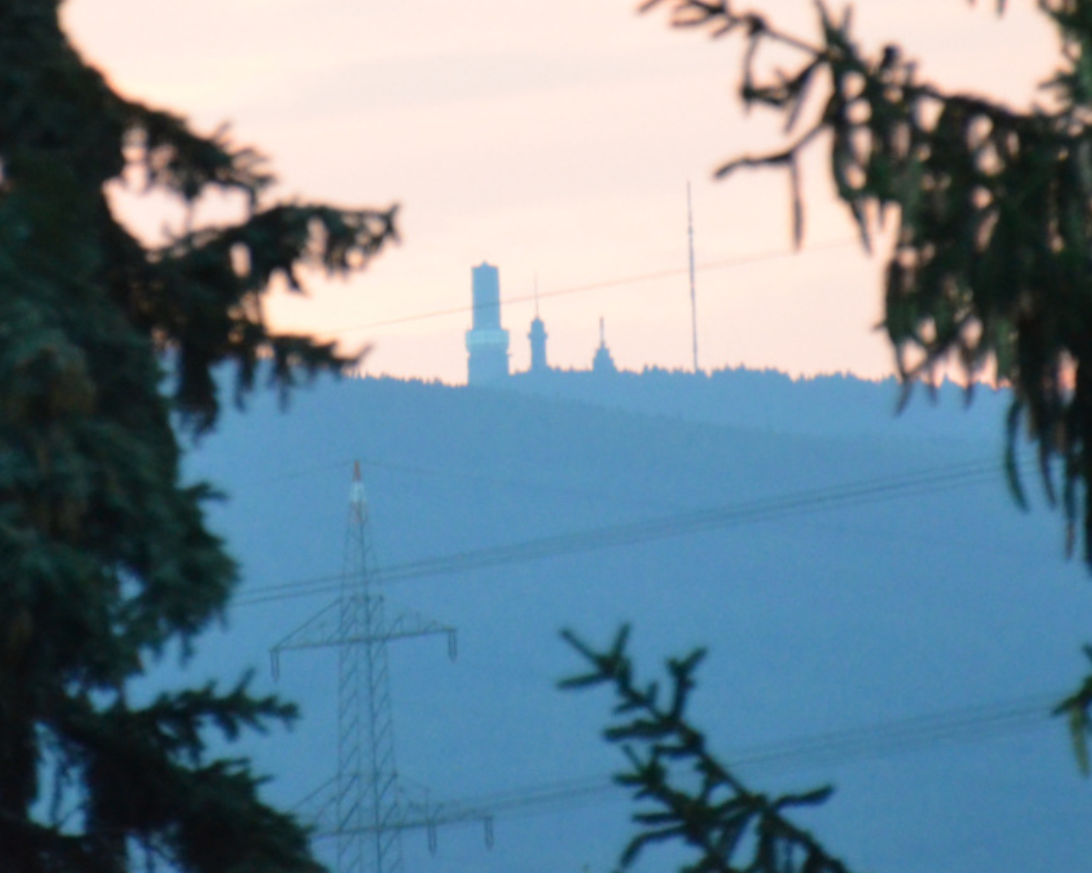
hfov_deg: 2.2
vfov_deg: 1.8
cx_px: 389
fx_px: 28570
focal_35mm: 884
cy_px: 39
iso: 3200
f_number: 6.3
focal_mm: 270
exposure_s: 1/125
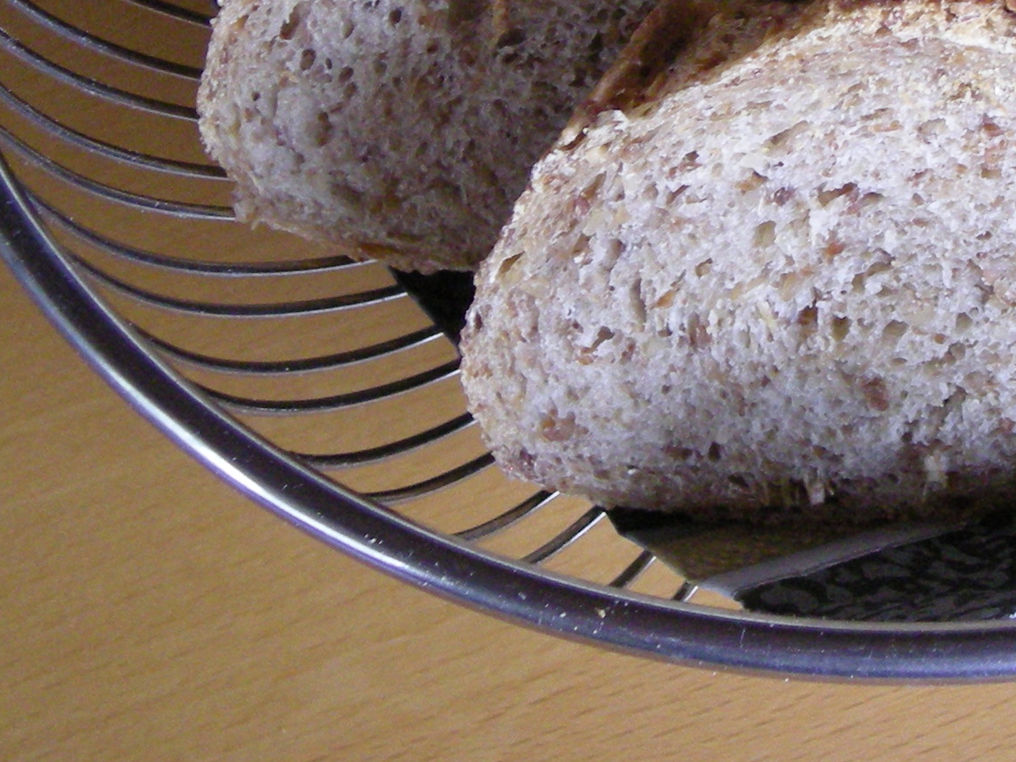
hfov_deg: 20.6
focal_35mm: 93
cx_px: 947
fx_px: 2730
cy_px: -137
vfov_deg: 15.4
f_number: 2.8
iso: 262
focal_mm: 5.7
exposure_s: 1/61
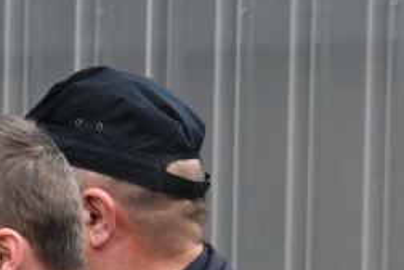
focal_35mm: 738
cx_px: -154
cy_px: 468
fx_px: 8281
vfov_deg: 1.9
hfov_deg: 2.8
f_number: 6.3
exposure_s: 1/320
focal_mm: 86
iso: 1600
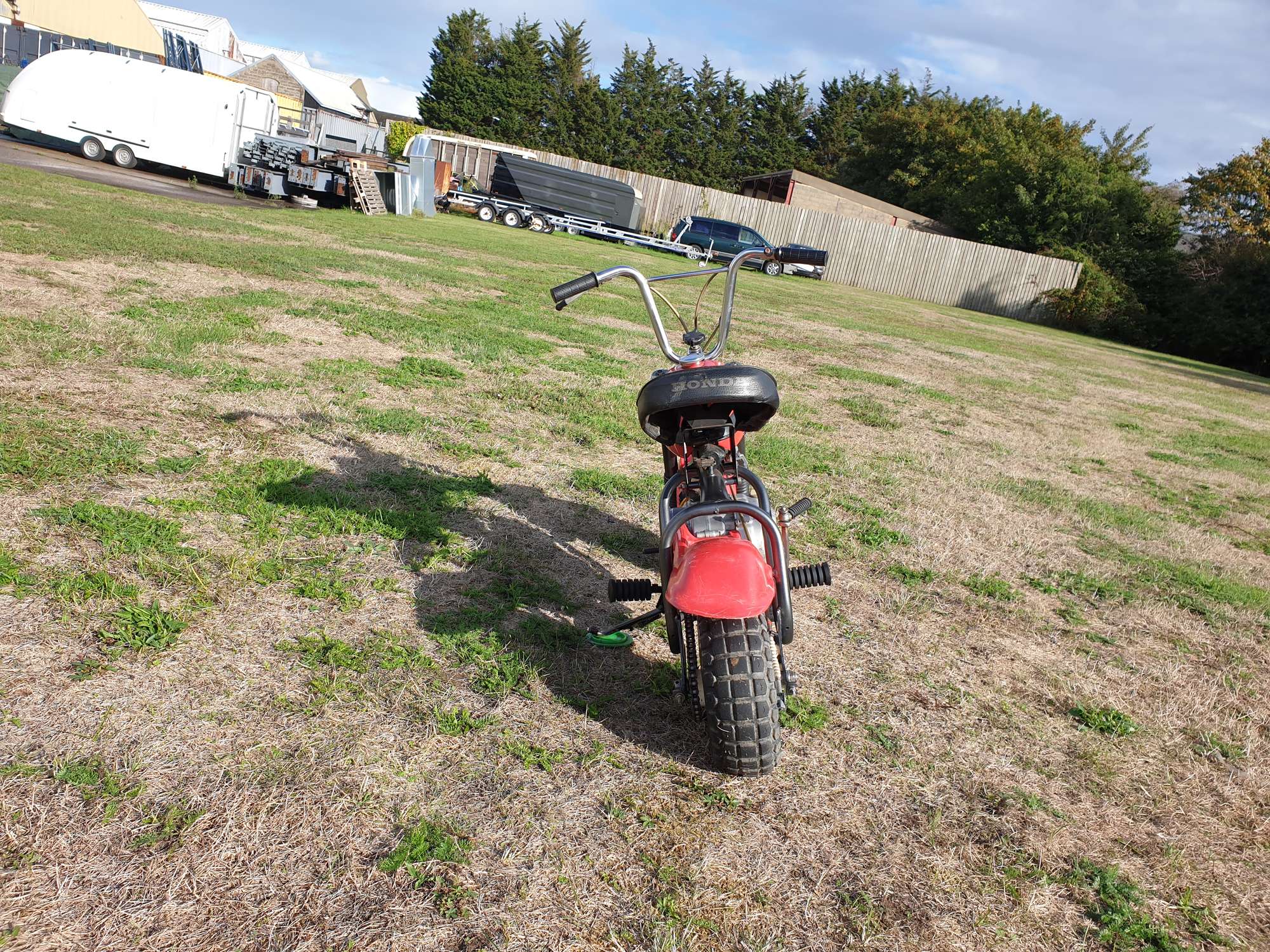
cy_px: 476
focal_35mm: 26
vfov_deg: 53.1
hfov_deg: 67.3
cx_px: 635
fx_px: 954
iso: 50
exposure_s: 1/1032
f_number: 2.4
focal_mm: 4.3
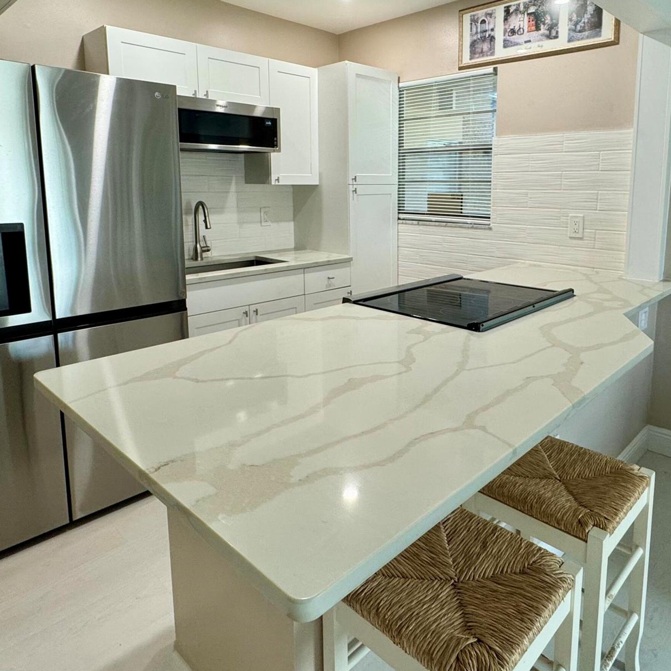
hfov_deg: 71.8
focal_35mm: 21
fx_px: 461
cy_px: 263
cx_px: 382
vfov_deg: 71.3
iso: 160
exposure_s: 1/120
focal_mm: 2.22
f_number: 2.2
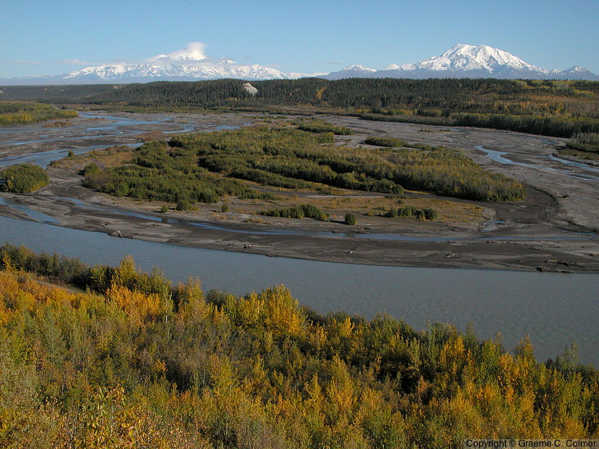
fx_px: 658
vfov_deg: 37.7
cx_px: 300
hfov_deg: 49.0
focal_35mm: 38
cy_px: 224
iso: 100
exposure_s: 1/559
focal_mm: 10
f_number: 7.2
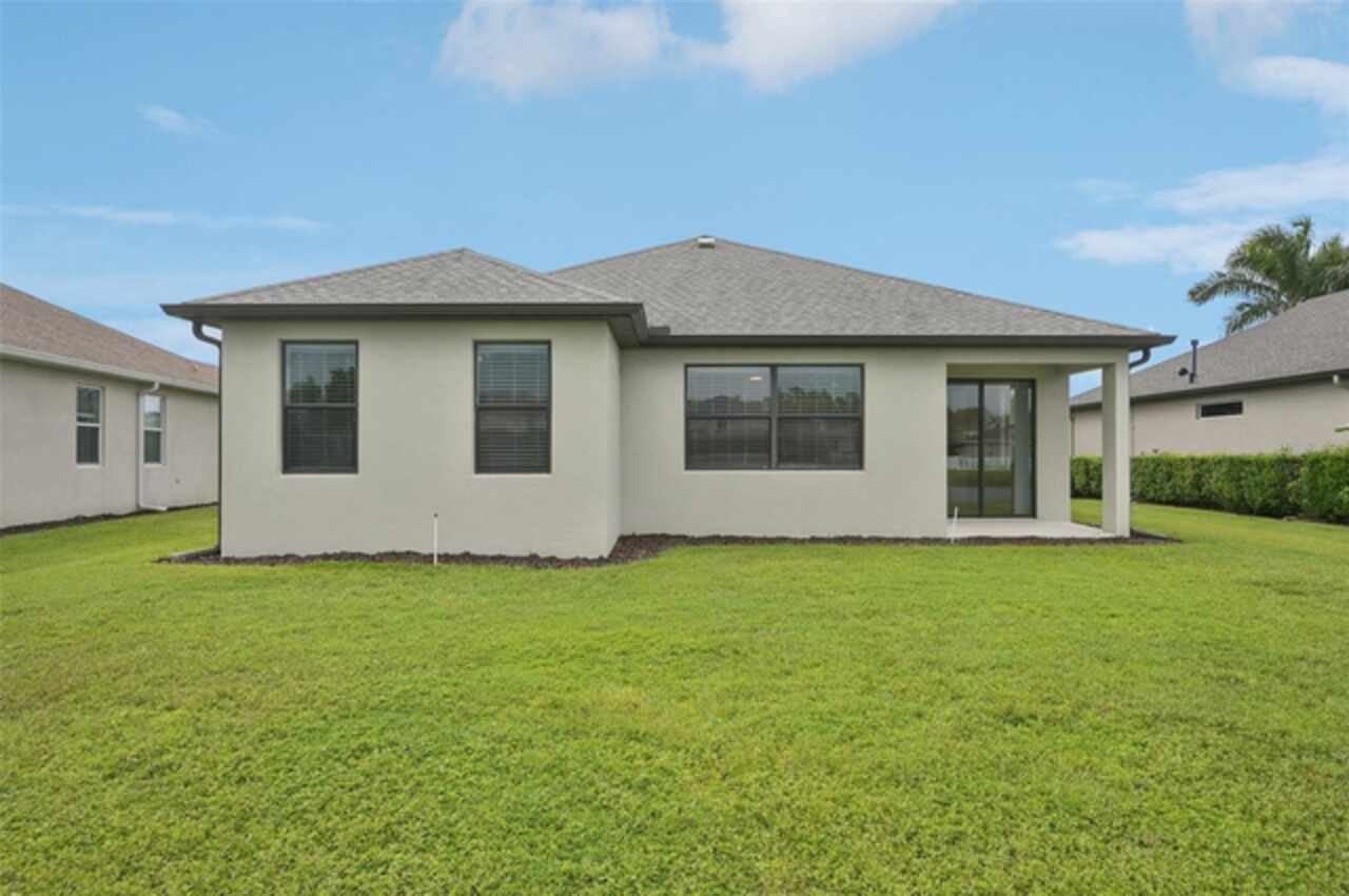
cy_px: 448
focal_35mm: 21
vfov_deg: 59.4
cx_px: 674
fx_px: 786
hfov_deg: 81.3
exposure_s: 1/800
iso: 400
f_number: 8
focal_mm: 21
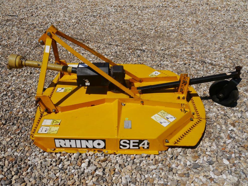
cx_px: 120
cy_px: 93
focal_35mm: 29
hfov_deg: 61.6
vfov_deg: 48.2
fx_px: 208
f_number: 9
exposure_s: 1/640
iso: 160
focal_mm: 14
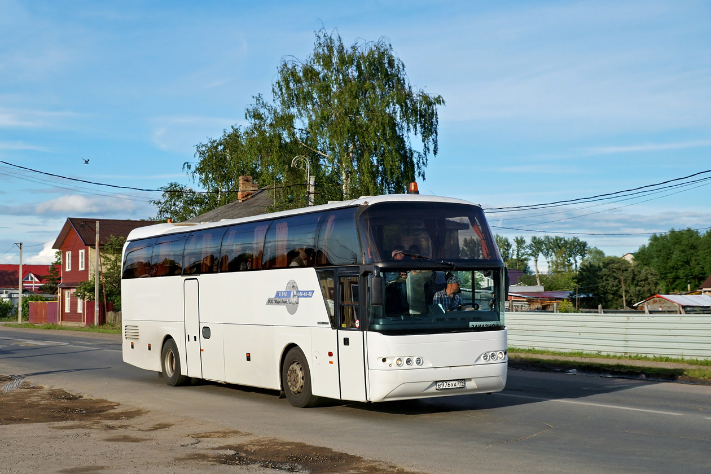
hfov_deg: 43.6
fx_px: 889
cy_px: 237
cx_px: 356
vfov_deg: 29.9
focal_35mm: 45
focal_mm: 30
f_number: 7.1
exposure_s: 1/800
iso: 200
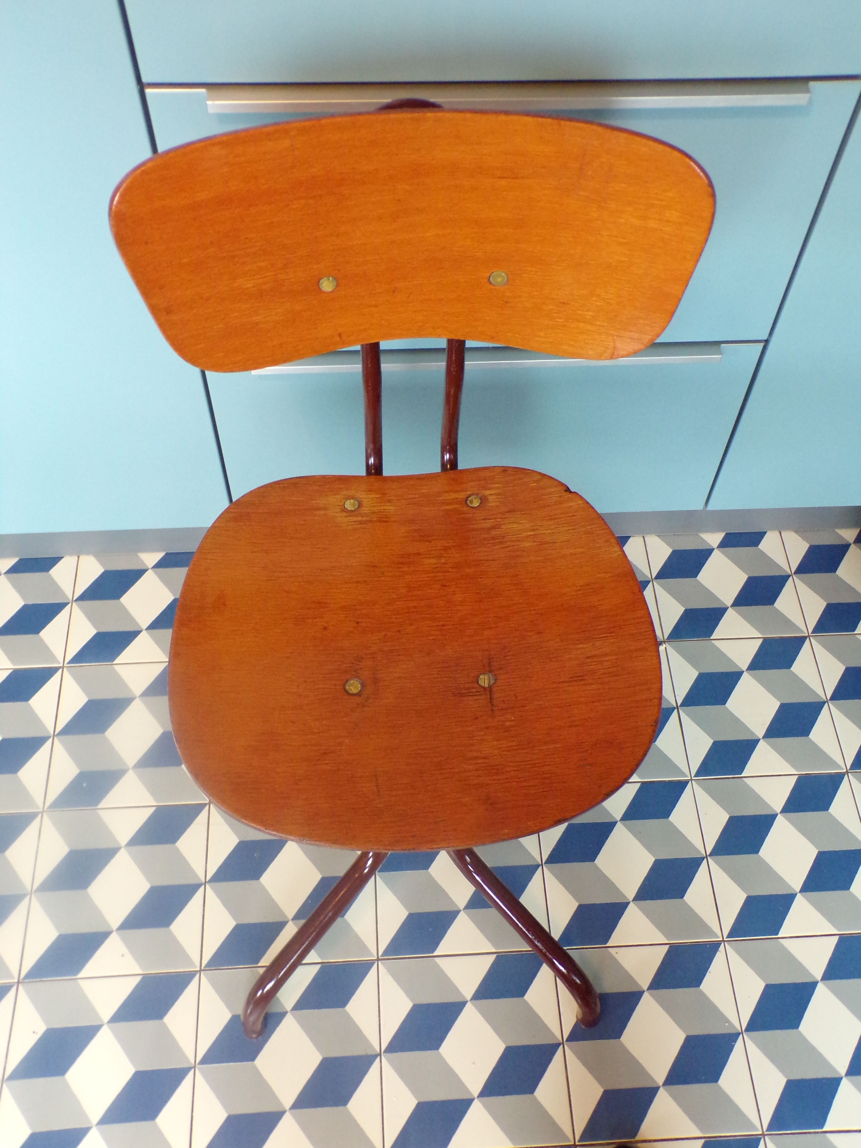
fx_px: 1061
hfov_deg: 44.2
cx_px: 430
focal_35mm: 32
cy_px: 574
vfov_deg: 56.8
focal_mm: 5.8
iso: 458
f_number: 3.2
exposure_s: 1/17
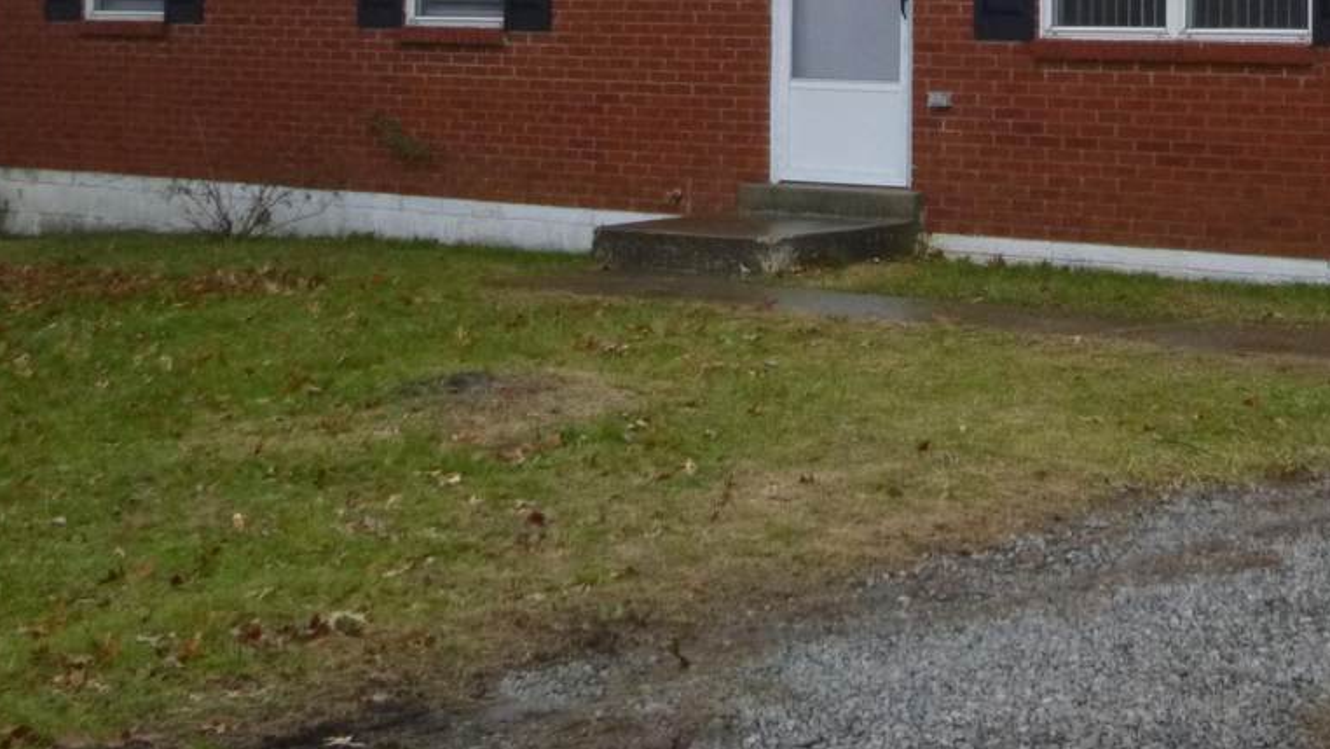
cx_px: 1016
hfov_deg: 24.4
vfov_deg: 13.9
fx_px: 3034
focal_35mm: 86
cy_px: -3
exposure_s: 1/80
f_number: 4.8
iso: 250
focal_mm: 8.4
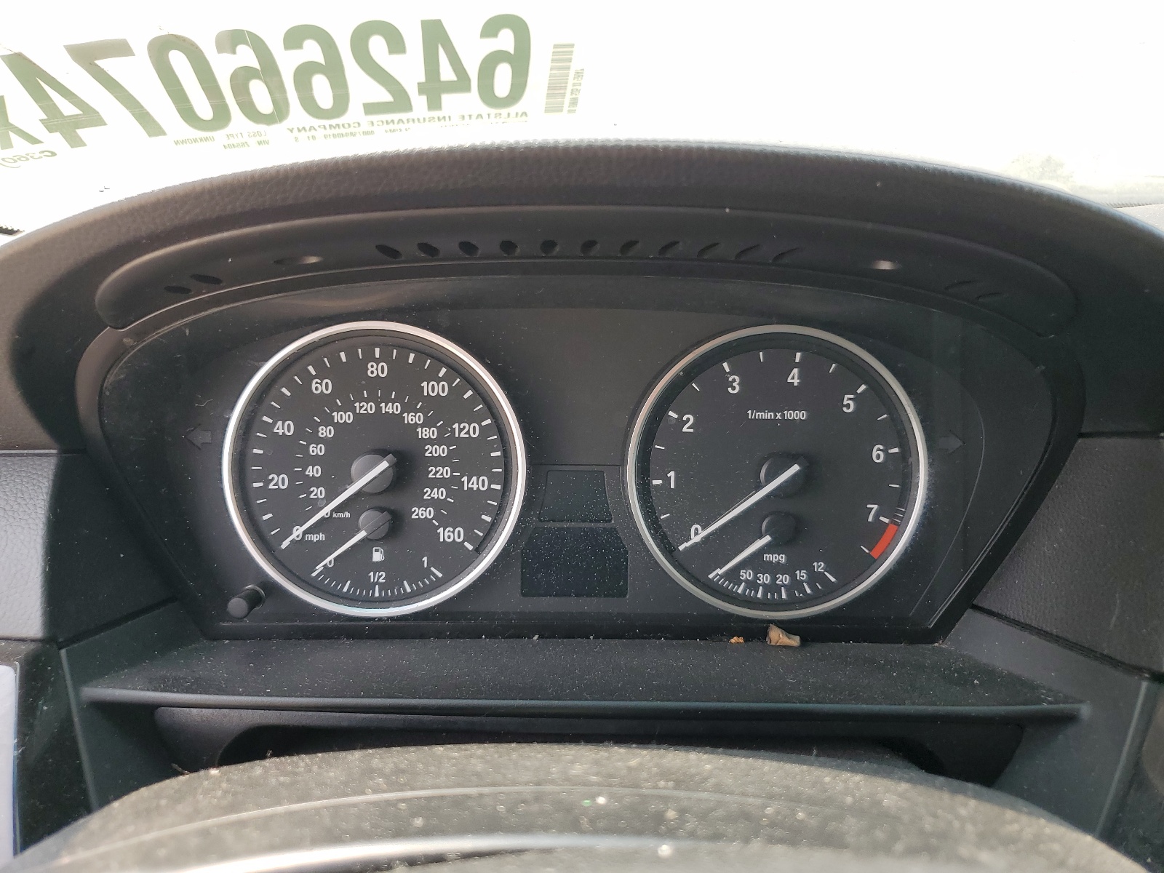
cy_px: 436
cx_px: 582
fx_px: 874
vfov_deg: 53.1
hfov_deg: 67.3
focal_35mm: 26
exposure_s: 1/312
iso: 50
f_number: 1.5
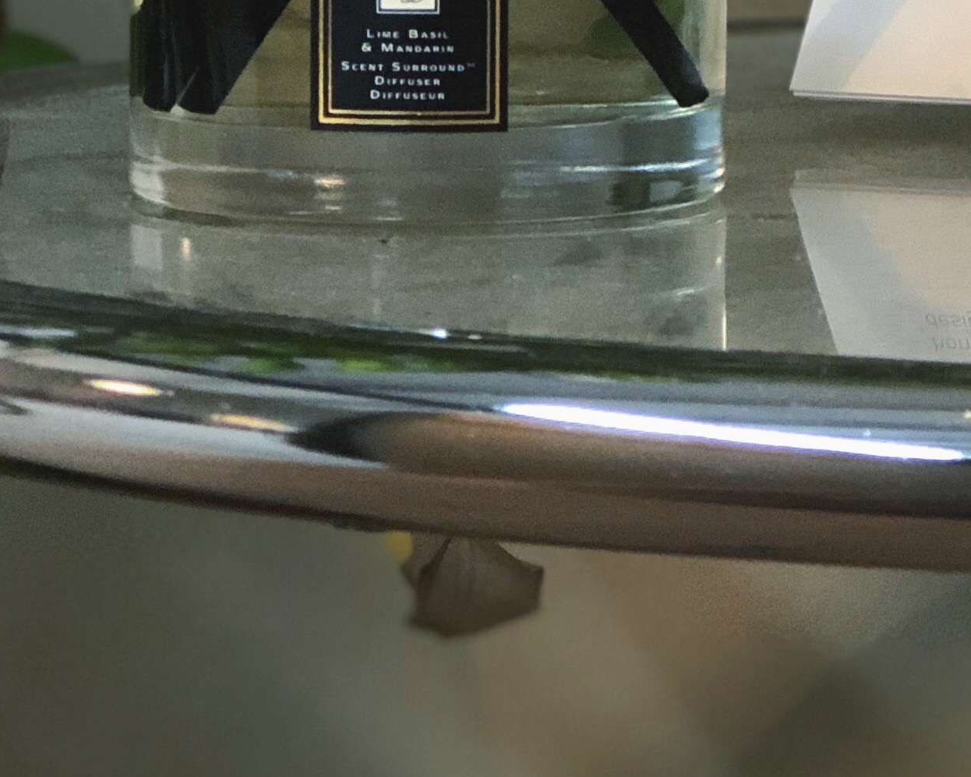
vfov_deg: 8.4
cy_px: -305
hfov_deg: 10.7
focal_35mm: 180
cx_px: 903
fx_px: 5173
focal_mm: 6.6
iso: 320
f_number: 2.8
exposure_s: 1/33
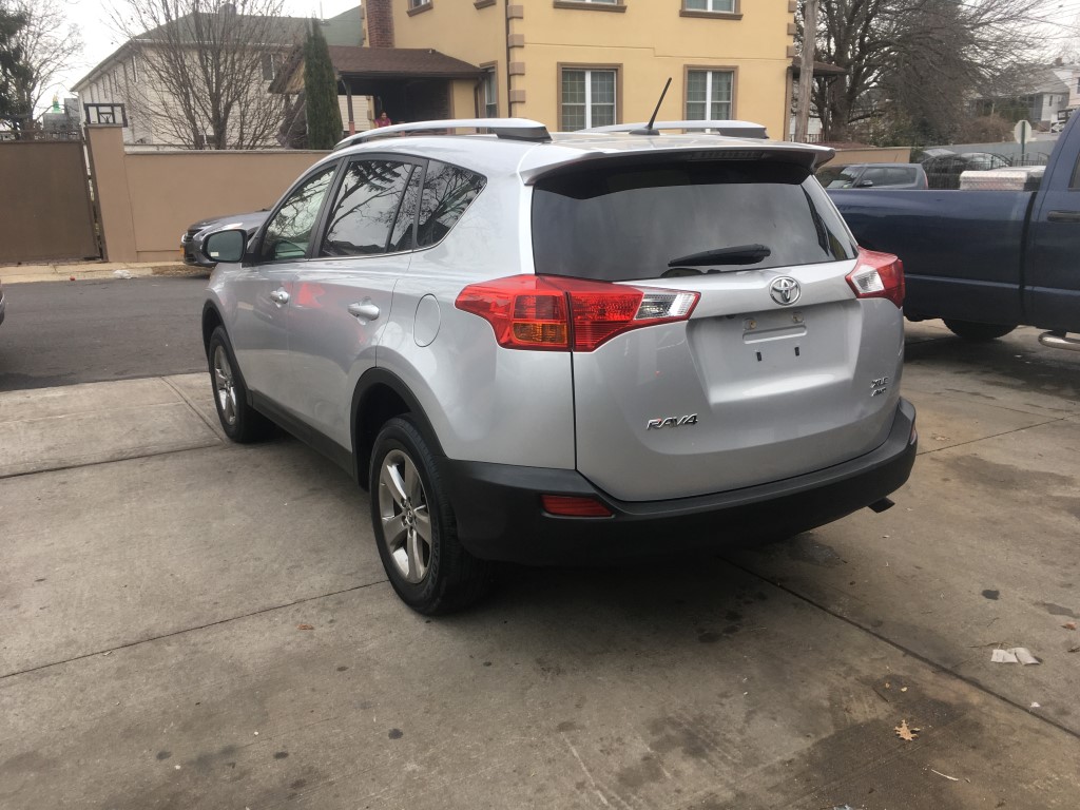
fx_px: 905
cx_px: 540
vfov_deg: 48.2
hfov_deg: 61.7
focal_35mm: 29
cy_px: 405
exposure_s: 1/148
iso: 25
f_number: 2.2
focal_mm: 4.15
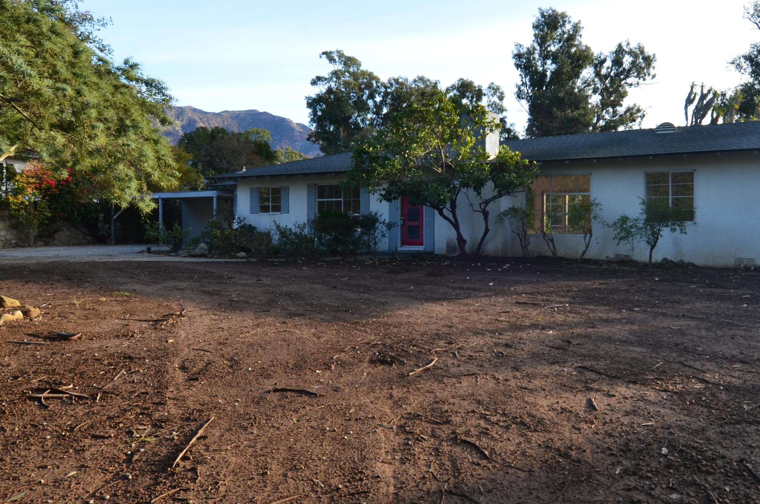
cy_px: 220
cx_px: 497
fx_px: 1117
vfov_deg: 25.4
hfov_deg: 37.2
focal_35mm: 53
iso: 400
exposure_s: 1/160
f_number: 9
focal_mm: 24
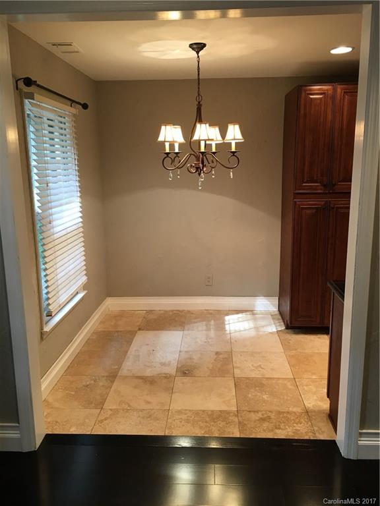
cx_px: 190
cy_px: 253
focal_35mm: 29
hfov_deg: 48.2
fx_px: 424
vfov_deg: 61.7
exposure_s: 1/30
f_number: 2.2
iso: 64
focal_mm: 4.15
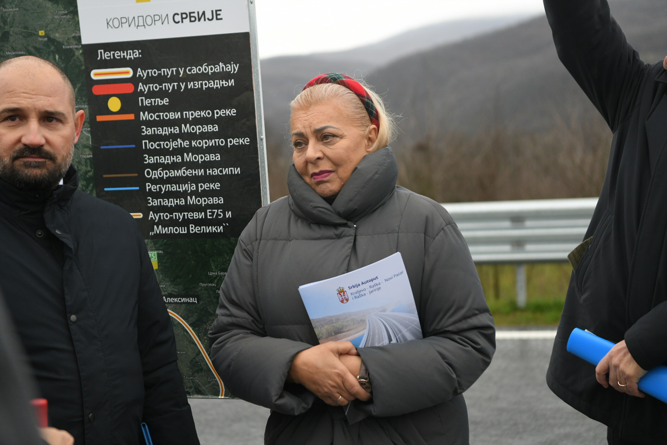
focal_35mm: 70
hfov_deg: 28.8
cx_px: 334
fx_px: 1297
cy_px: 222
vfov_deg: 19.5
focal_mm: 70
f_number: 4
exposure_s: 1/500
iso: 1000
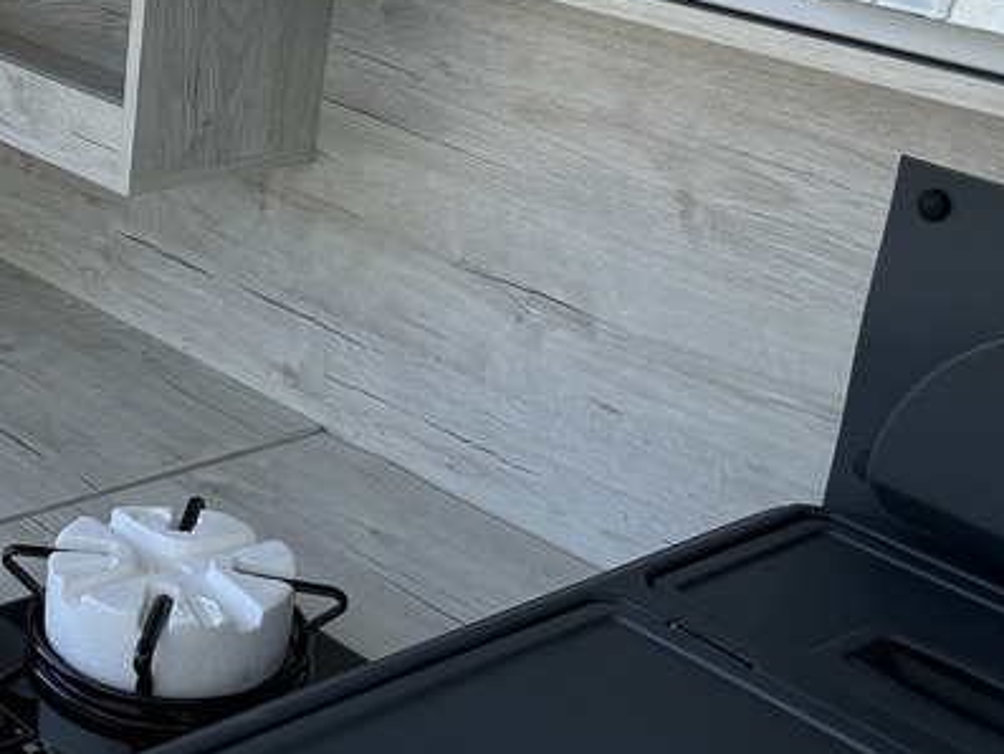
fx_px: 1915
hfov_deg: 27.9
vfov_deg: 22.3
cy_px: 357
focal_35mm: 66
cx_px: 40
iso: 50
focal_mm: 5.7
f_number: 1.5
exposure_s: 1/1171
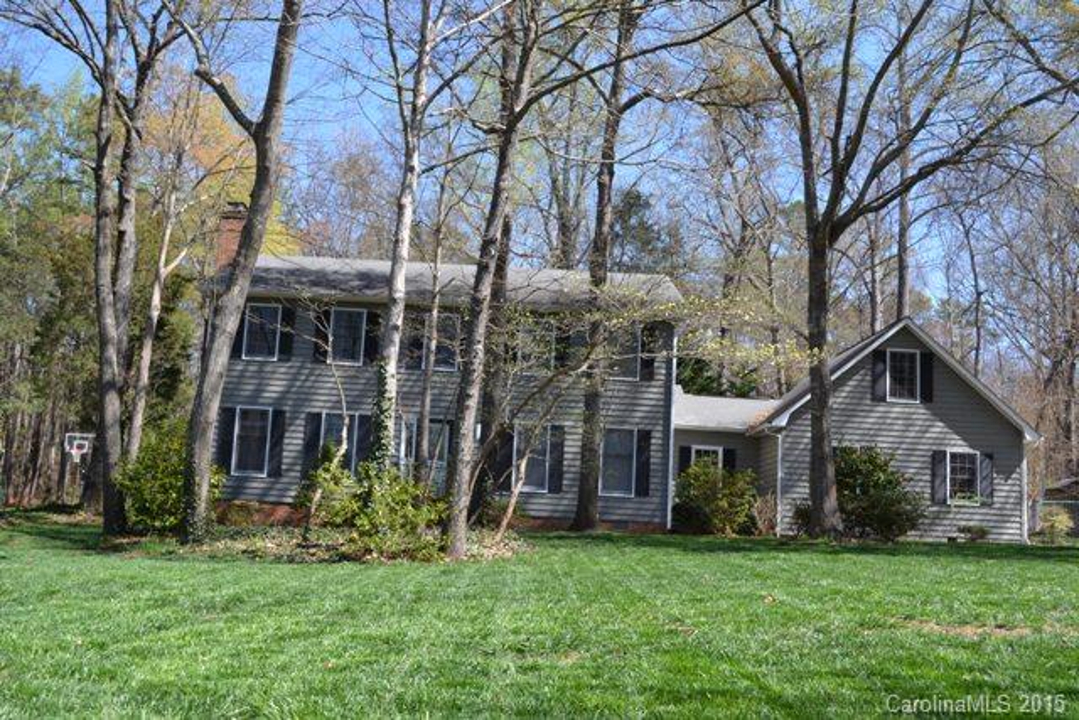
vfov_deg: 36.9
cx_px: 540
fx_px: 1079
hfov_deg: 53.1
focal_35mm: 36
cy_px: 360
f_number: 6.3
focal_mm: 24
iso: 100
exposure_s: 1/160
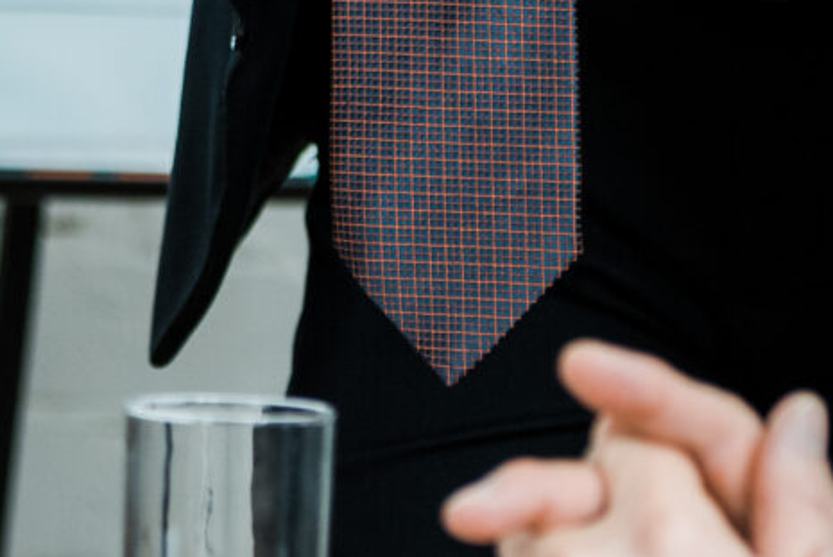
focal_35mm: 385
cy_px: -472
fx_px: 8917
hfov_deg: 5.3
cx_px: -186
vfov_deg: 3.6
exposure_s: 1/200
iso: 500
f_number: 3.2
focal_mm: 70
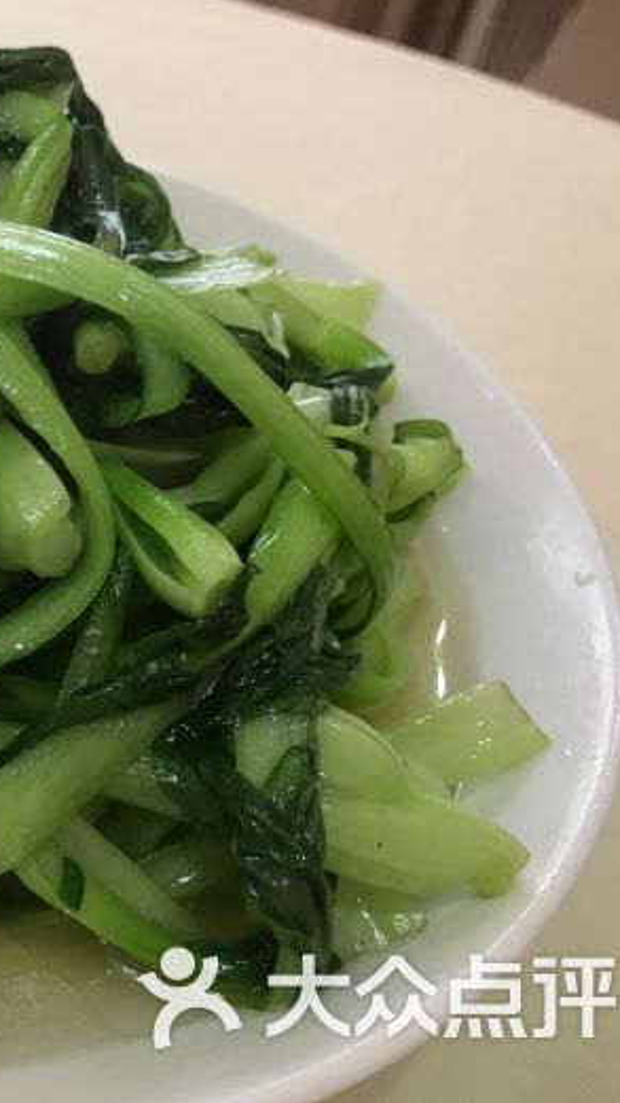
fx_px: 1198
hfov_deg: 26.6
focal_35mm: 41
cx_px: -70
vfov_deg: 49.4
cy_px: 552
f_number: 1.8
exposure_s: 1/17
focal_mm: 3.99
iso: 32
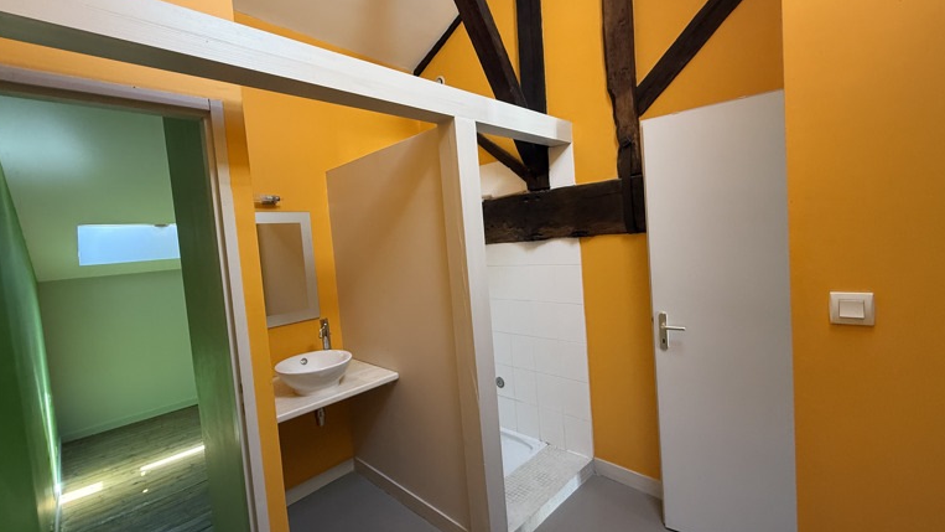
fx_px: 401
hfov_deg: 99.3
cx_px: 458
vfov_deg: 67.1
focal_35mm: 16
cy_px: 262
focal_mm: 2.22
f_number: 2.2
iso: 250
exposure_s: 1/50
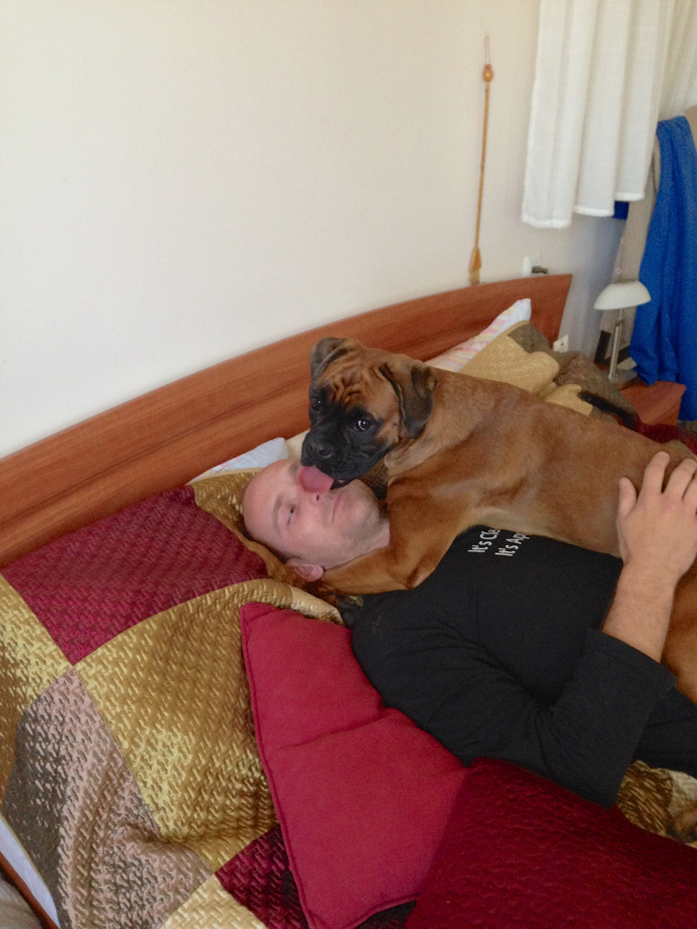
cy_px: 464
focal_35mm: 33
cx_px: 348
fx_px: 886
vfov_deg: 55.4
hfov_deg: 42.9
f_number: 2.4
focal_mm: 4.12
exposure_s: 1/20
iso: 320
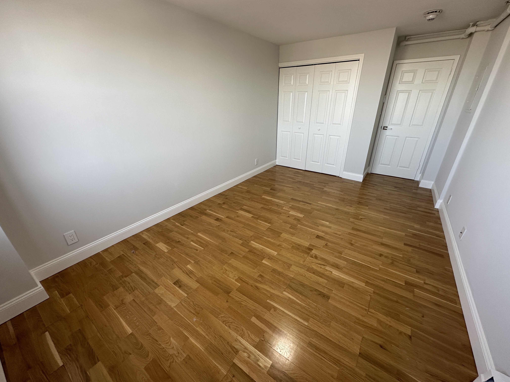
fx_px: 206
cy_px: 191
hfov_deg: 102.1
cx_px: 255
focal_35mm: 14
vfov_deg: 85.7
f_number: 2.2
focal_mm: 2.22
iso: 100
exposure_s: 1/99
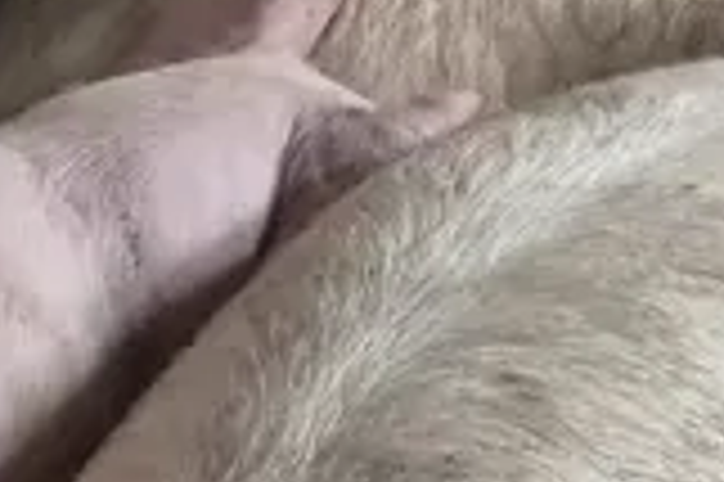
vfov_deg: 8.7
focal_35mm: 149
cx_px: -580
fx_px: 2993
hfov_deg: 12.6
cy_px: 955
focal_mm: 5.4
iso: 1600
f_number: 1.8
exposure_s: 1/100
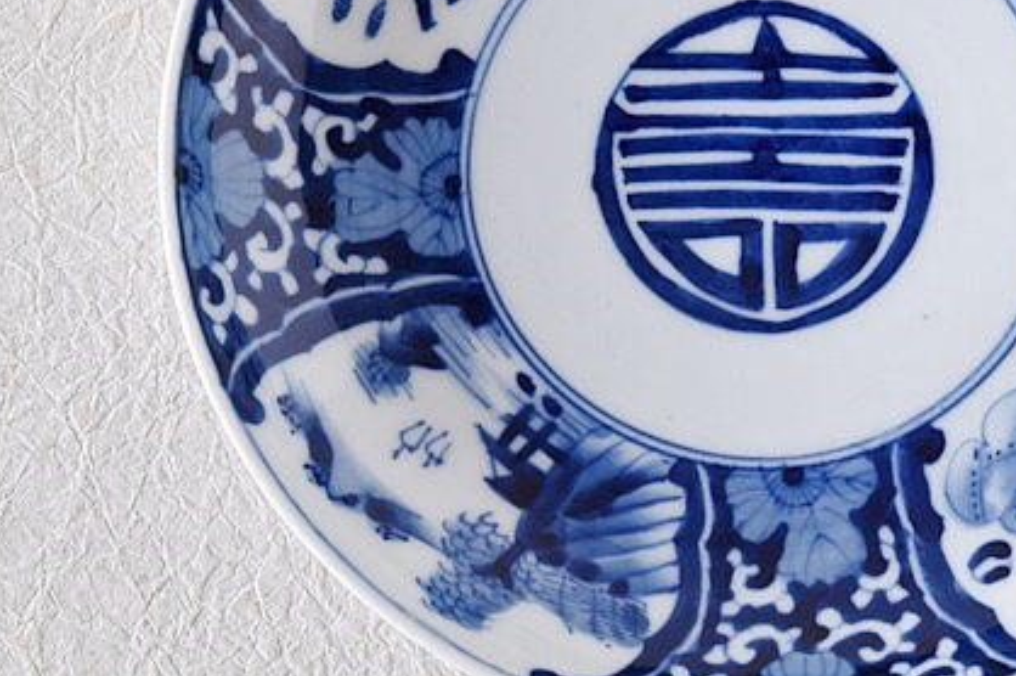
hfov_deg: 13.0
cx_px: 768
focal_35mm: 158
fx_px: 4454
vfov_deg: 8.7
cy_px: 142
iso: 800
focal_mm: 55
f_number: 5.6
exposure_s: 1/15
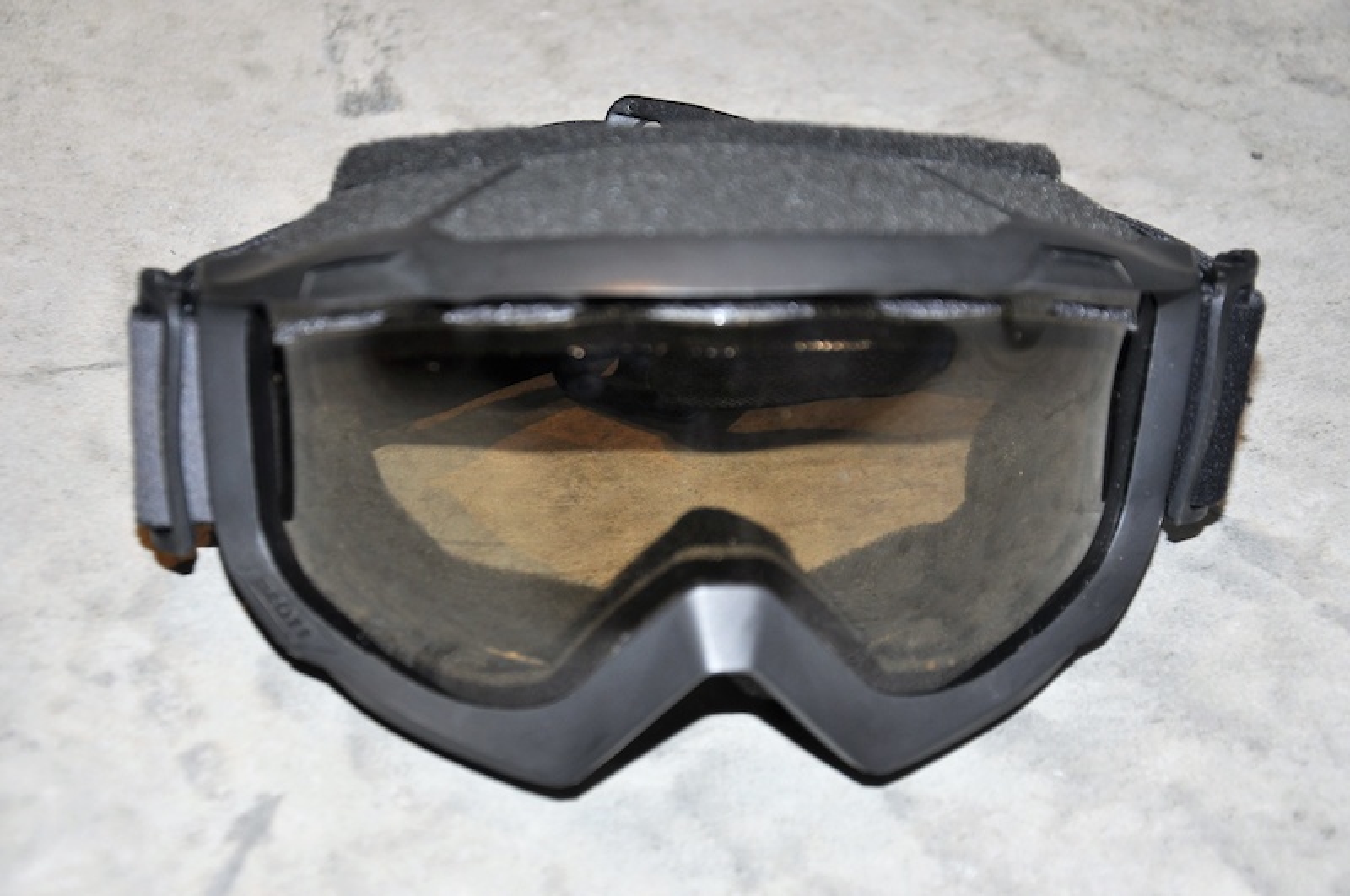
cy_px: 448
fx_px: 3483
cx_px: 675
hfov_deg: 21.9
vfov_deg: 14.7
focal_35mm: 93
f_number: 5.6
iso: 200
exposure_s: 1/30
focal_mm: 62
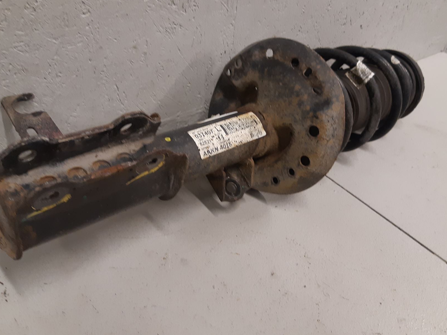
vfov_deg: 42.8
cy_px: 142
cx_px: 241
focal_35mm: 33
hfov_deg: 55.3
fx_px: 426
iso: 125
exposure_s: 1/50
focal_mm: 3.93
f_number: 1.7
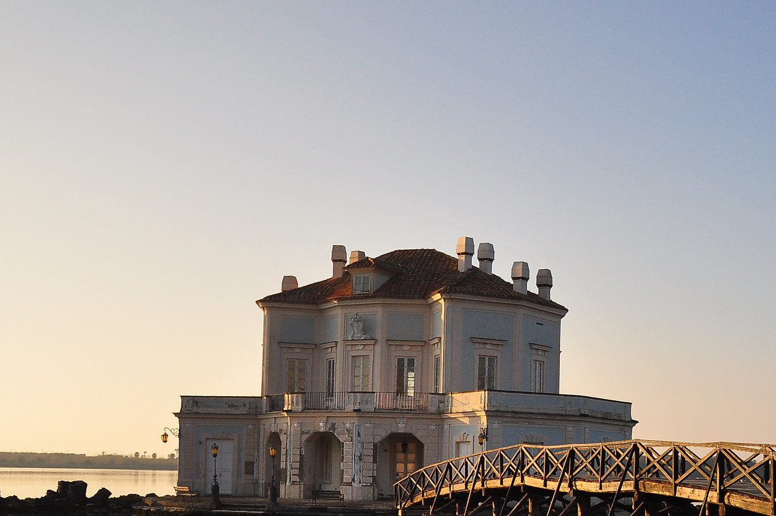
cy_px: 435
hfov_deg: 37.3
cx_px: 684
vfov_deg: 26.3
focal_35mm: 50
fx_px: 1077
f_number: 3.5
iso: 400
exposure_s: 1/3200
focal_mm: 18
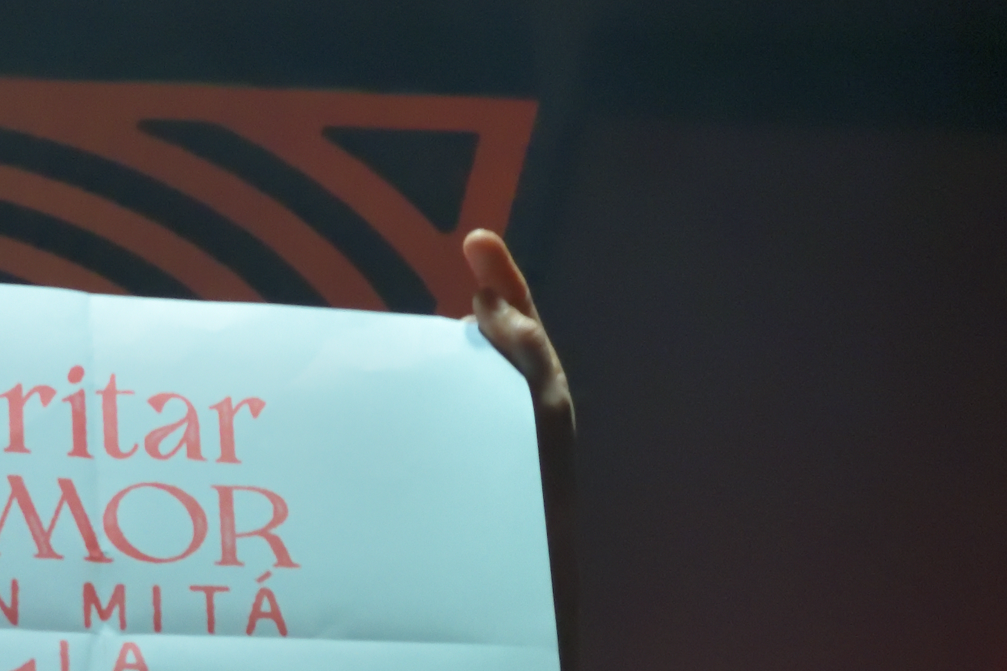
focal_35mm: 203
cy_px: 826
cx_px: -218
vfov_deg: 6.7
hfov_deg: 10.0
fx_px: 5678
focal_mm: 52
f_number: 7.1
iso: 3200
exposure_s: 1/40
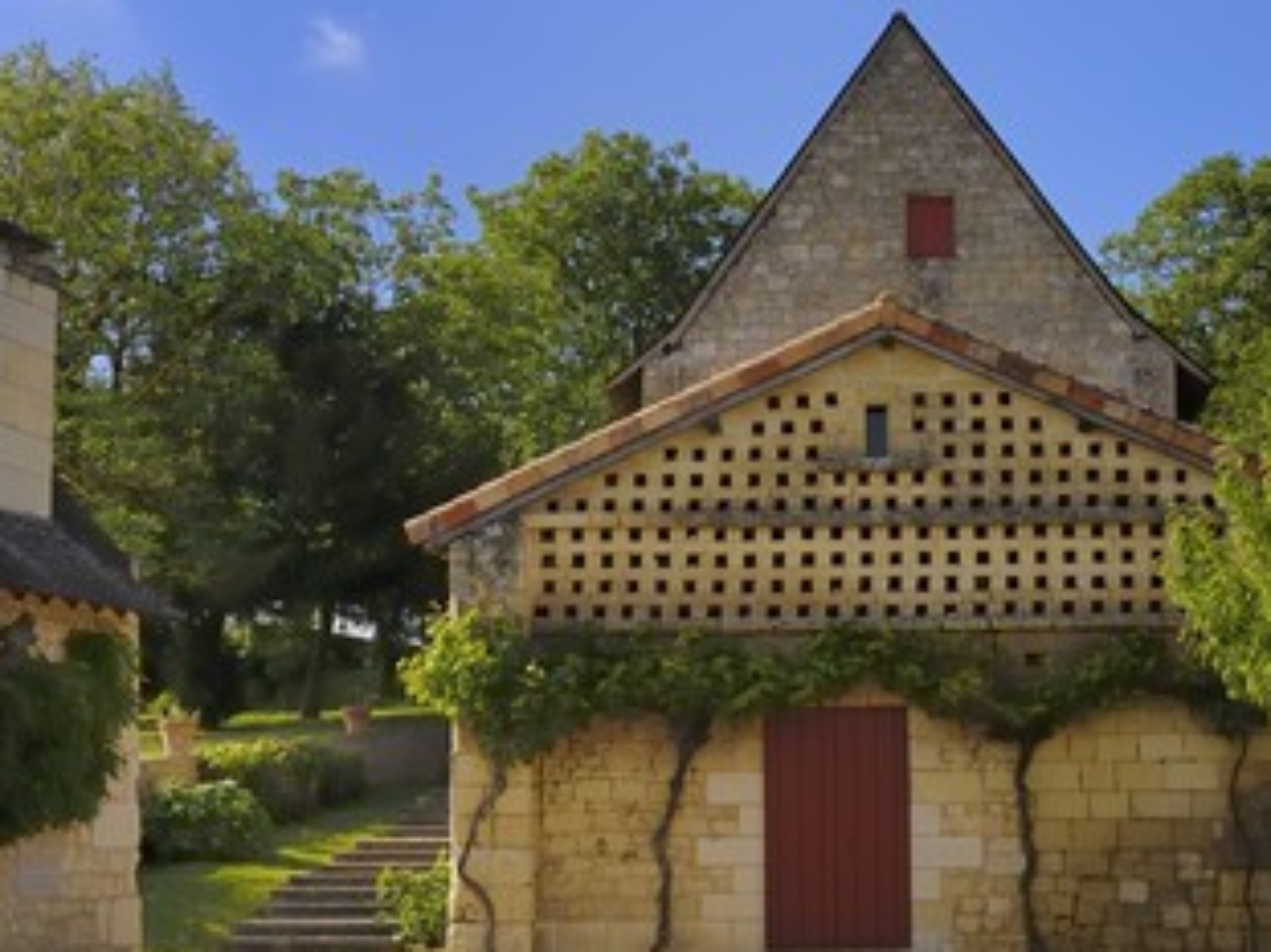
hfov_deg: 25.0
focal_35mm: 78
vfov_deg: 18.9
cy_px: 494
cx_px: 717
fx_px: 2863
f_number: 6.7
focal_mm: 40
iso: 100
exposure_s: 1/160
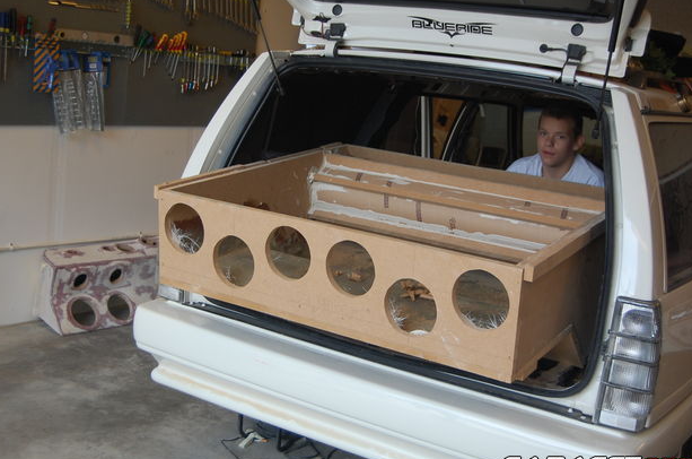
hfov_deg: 40.8
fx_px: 931
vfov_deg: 27.7
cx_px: 334
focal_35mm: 49
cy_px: 234
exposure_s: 1/80
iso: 400
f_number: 4.5
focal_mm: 31
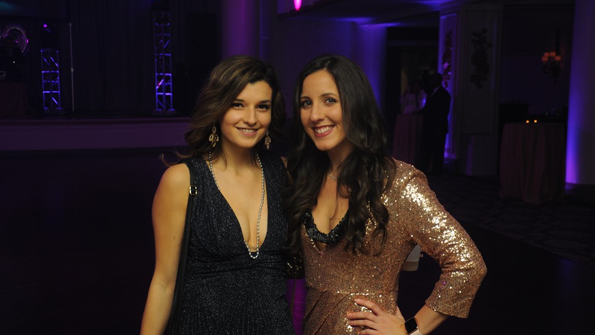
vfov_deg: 20.0
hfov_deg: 34.9
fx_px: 947
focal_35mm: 60
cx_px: 298
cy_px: 185
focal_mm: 38
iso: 400
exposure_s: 1/50
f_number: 4.5
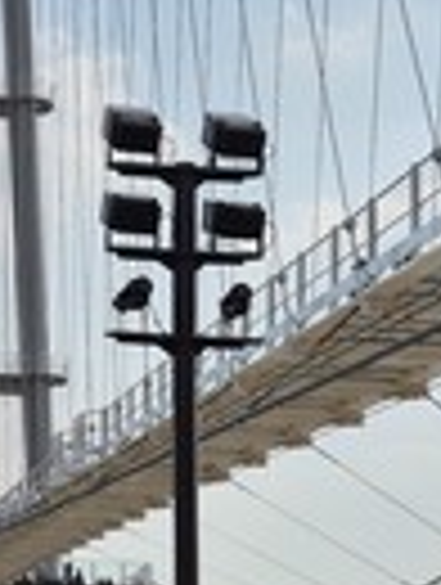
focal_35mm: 122
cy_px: 360
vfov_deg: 16.1
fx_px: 2066
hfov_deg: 12.0
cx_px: -36
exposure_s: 1/5248
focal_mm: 5.4
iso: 25
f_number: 1.8
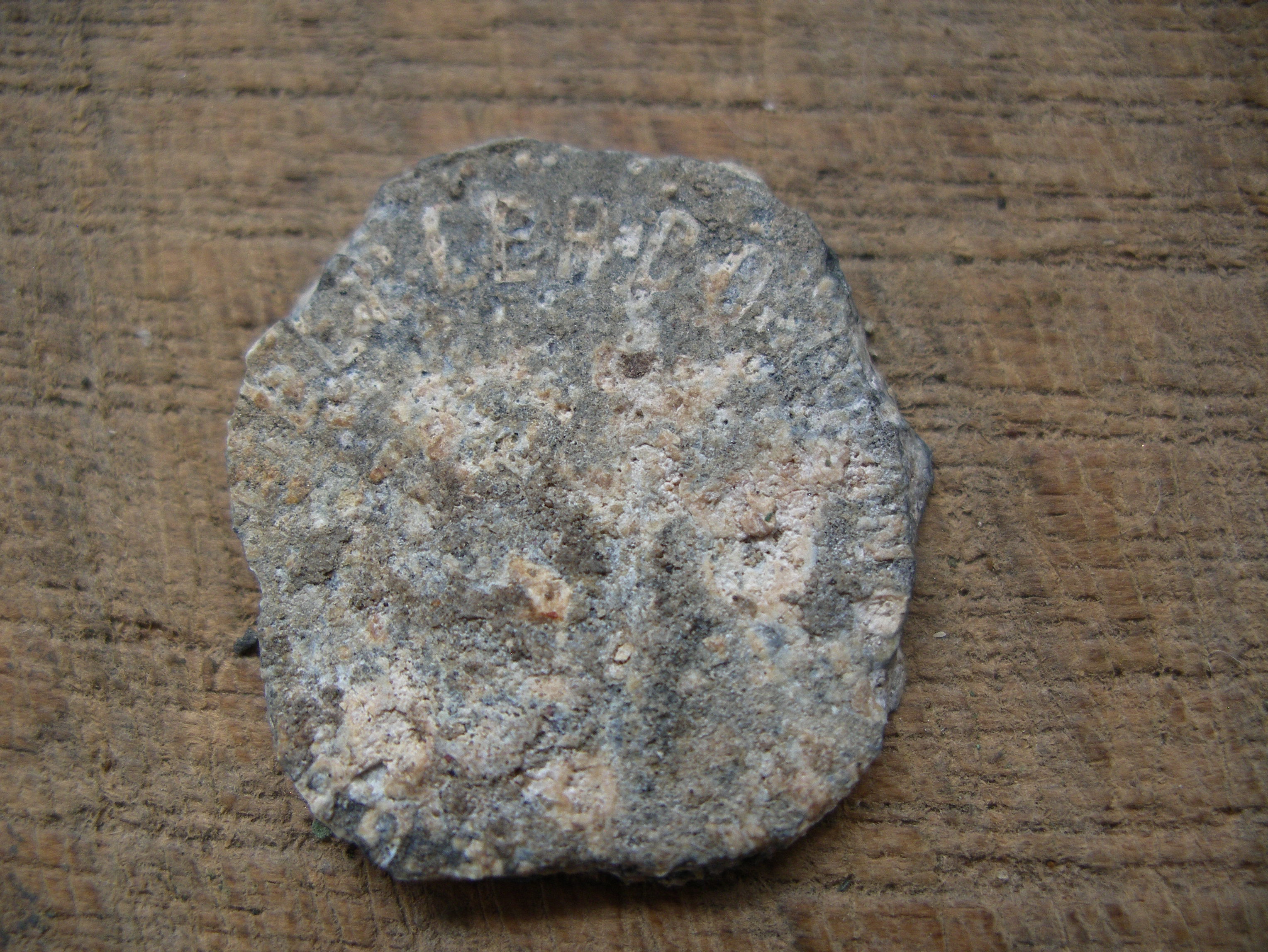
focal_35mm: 37
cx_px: 634
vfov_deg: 38.7
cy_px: 476
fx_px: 1356
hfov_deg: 50.1
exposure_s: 1/40
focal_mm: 7.8
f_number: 2.8
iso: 125
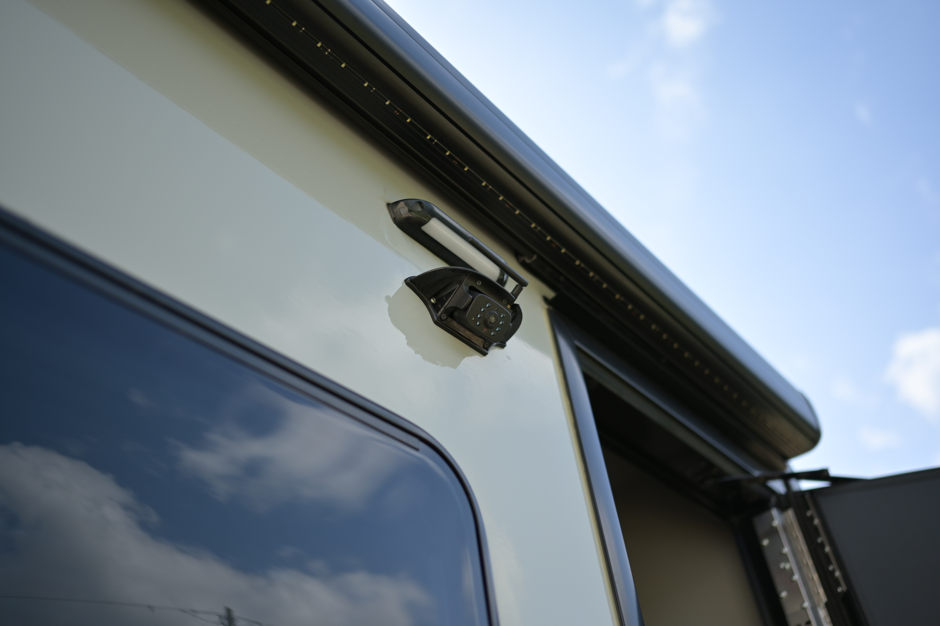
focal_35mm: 35
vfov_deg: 37.8
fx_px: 914
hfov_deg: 54.4
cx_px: 470
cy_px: 313
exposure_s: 1/2500
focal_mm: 35
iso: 100
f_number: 1.8
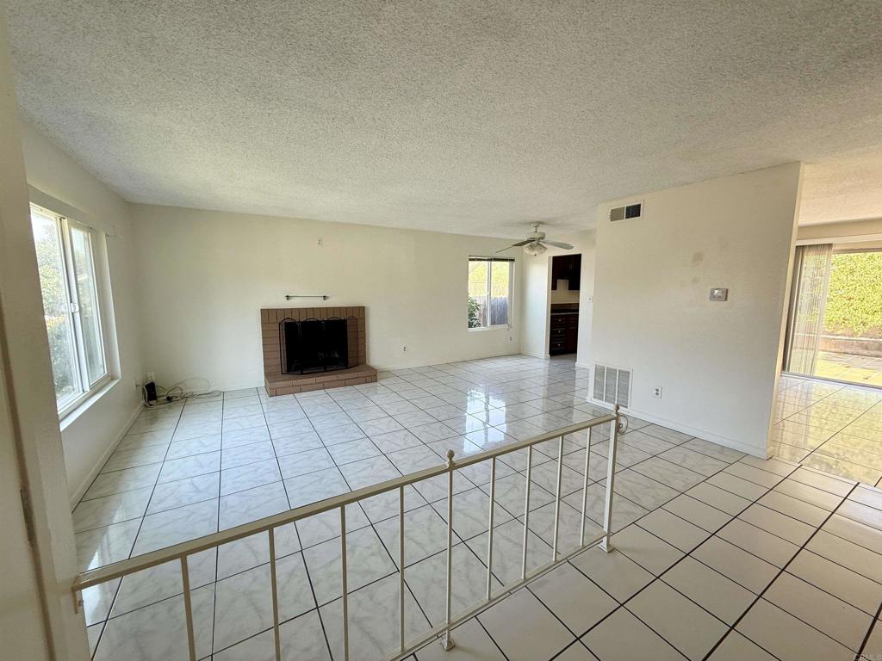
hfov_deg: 102.1
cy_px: 330
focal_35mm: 14
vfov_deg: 85.7
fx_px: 357
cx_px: 441
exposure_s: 1/99
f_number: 2.2
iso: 64
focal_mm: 2.22
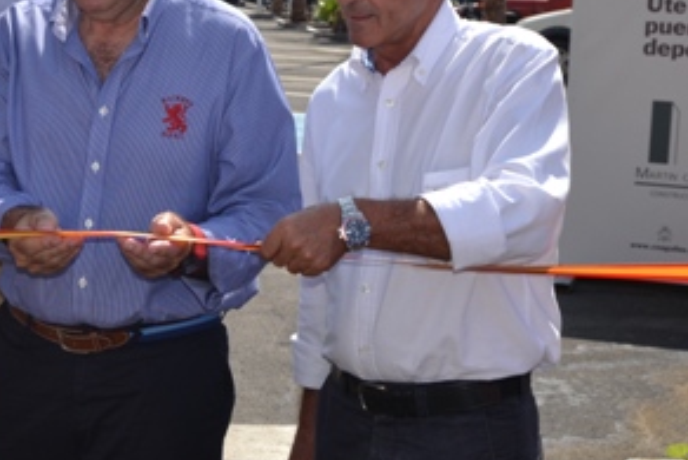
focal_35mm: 79
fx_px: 1510
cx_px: 49
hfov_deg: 24.8
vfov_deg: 17.2
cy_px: 126
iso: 100
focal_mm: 24
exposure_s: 1/200
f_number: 9
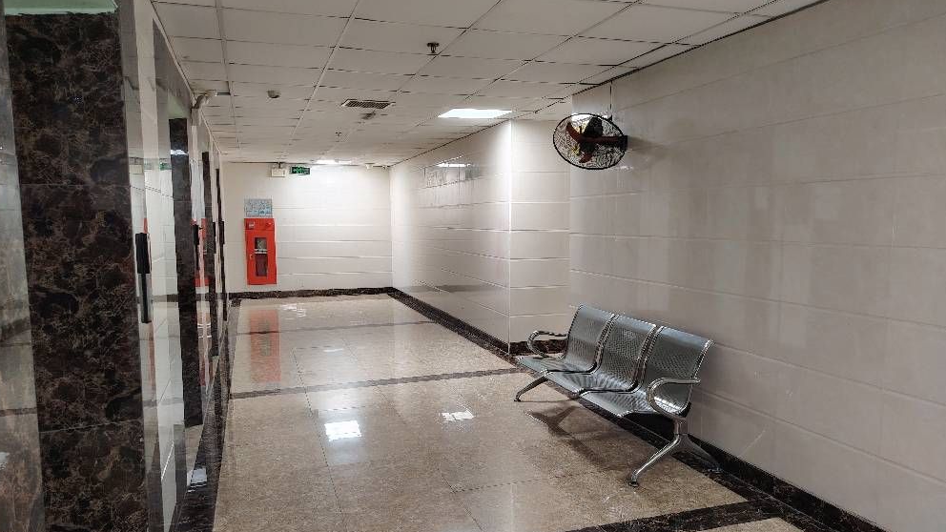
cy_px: 295
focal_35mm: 27
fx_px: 677
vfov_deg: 42.8
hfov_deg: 69.9
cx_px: 464
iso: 581
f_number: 1.75
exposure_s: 1/33.3
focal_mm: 5.25
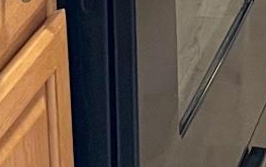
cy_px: -455
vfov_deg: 5.6
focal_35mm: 211
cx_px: 505
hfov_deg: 9.4
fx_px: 1531
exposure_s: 1/60
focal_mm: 5.1
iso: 160
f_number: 1.6
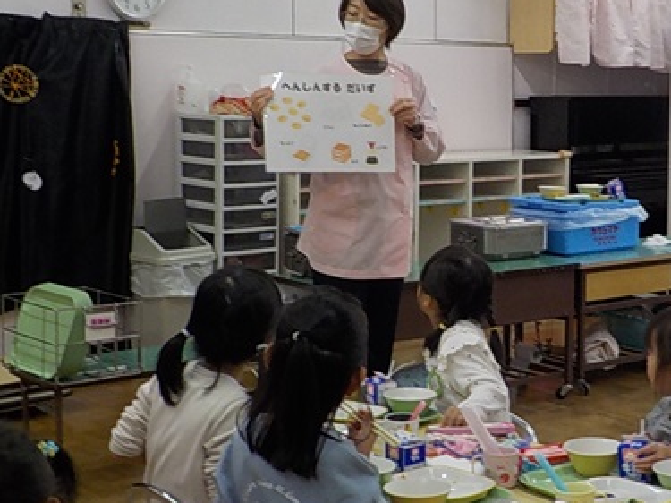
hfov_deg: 29.8
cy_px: 200
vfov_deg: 22.9
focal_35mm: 64
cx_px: 501
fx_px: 1240
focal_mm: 4.1
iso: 160
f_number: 3.3
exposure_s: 1/30
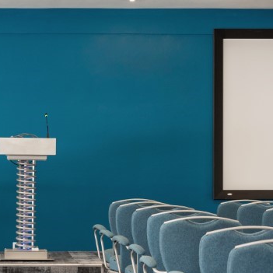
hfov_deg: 9.5
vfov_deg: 9.6
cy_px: 175
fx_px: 1633
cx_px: 24
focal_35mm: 183
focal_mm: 70
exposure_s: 1/100
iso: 1000
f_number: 8
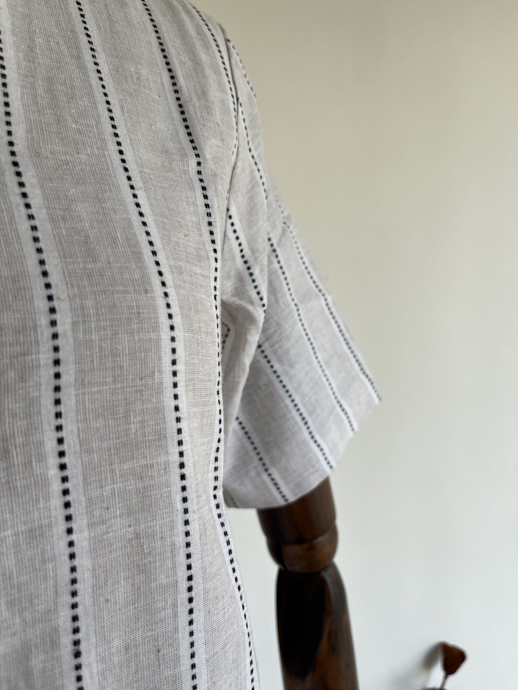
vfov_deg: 67.3
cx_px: 259
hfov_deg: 53.1
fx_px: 519
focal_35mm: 26
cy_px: 345
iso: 32
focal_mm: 5.1
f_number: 1.6
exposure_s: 1/122
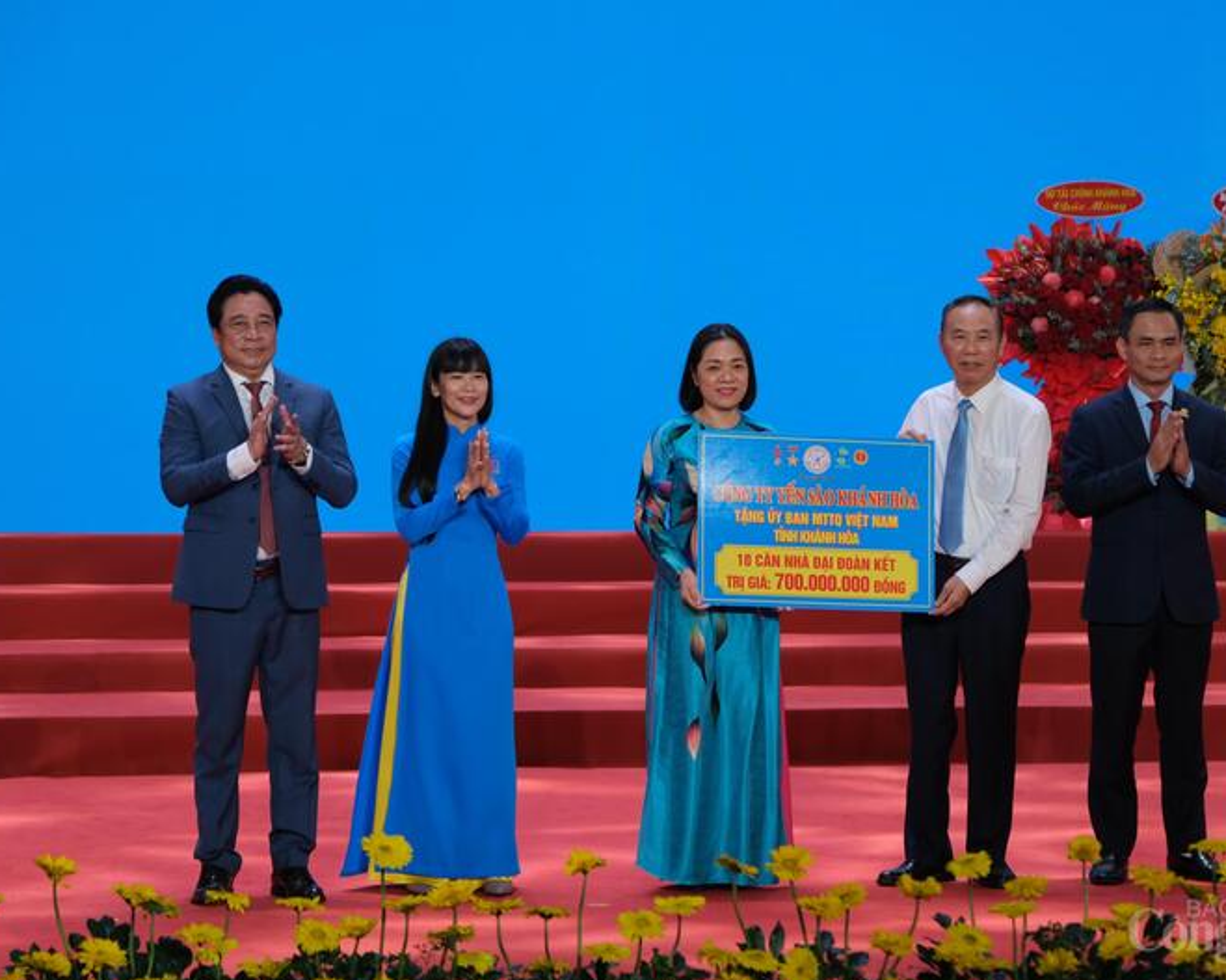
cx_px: 690
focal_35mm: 115
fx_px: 4172
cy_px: 492
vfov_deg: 13.4
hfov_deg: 16.7
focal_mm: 67.5
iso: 320
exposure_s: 1/210
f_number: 4
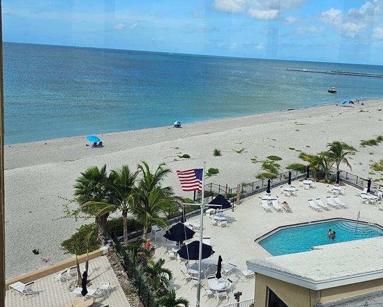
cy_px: 134
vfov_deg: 36.5
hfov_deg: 44.2
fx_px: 465
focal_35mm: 41
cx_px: 250
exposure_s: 1/1199
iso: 10
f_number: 1.7
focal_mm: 6.3
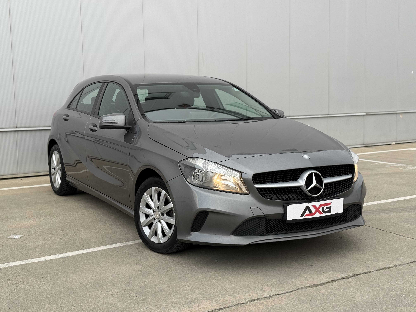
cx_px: 208
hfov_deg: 39.7
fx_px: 577
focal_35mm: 48
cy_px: 156
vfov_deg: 30.3
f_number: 1.78
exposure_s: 1/506
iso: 80
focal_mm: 6.76
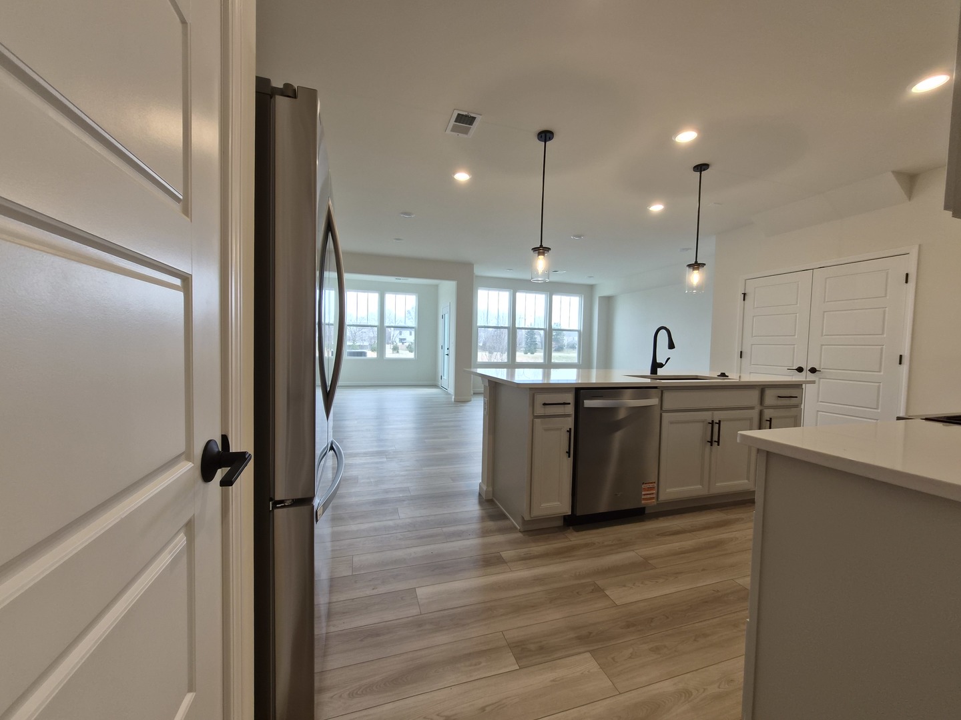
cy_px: 360
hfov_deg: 106.2
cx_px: 480
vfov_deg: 89.9
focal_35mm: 13
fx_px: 361
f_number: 2.2
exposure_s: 1/60
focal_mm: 1.7
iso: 50
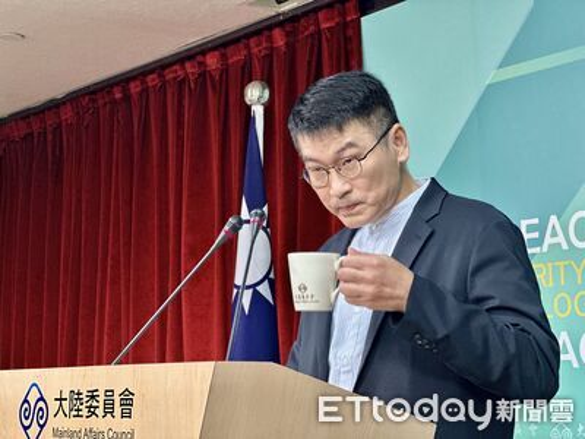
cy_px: 220
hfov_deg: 25.3
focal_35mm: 77
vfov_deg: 19.1
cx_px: 292
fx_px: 1301
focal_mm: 9
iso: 160
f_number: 2.8
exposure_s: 1/60
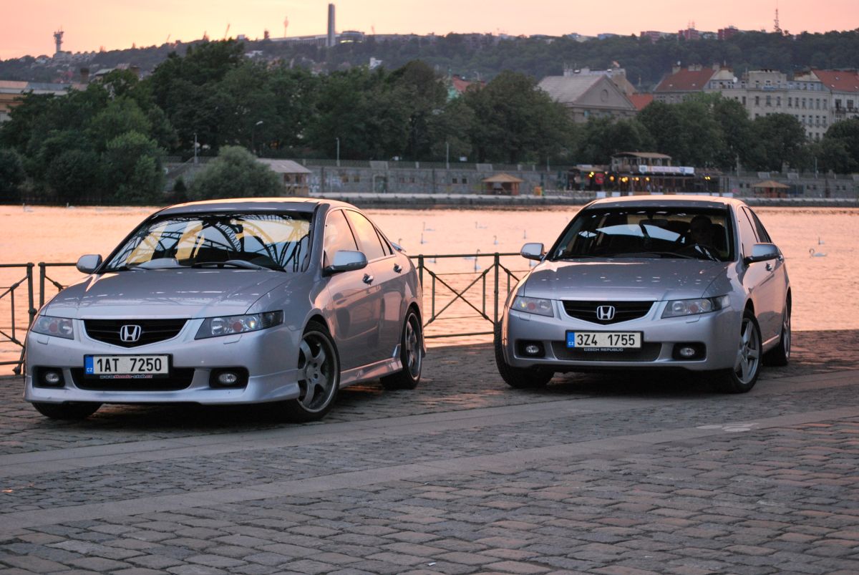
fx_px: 1971
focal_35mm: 82
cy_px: 288
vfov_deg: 16.6
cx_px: 430
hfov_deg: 24.6
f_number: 4
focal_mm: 55
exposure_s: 1/60
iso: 640
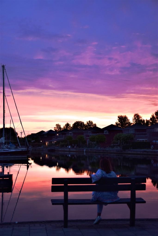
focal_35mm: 60
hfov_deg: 22.6
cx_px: 79
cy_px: 118
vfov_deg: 33.4
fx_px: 395
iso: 400
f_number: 4.5
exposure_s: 1/30
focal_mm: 40
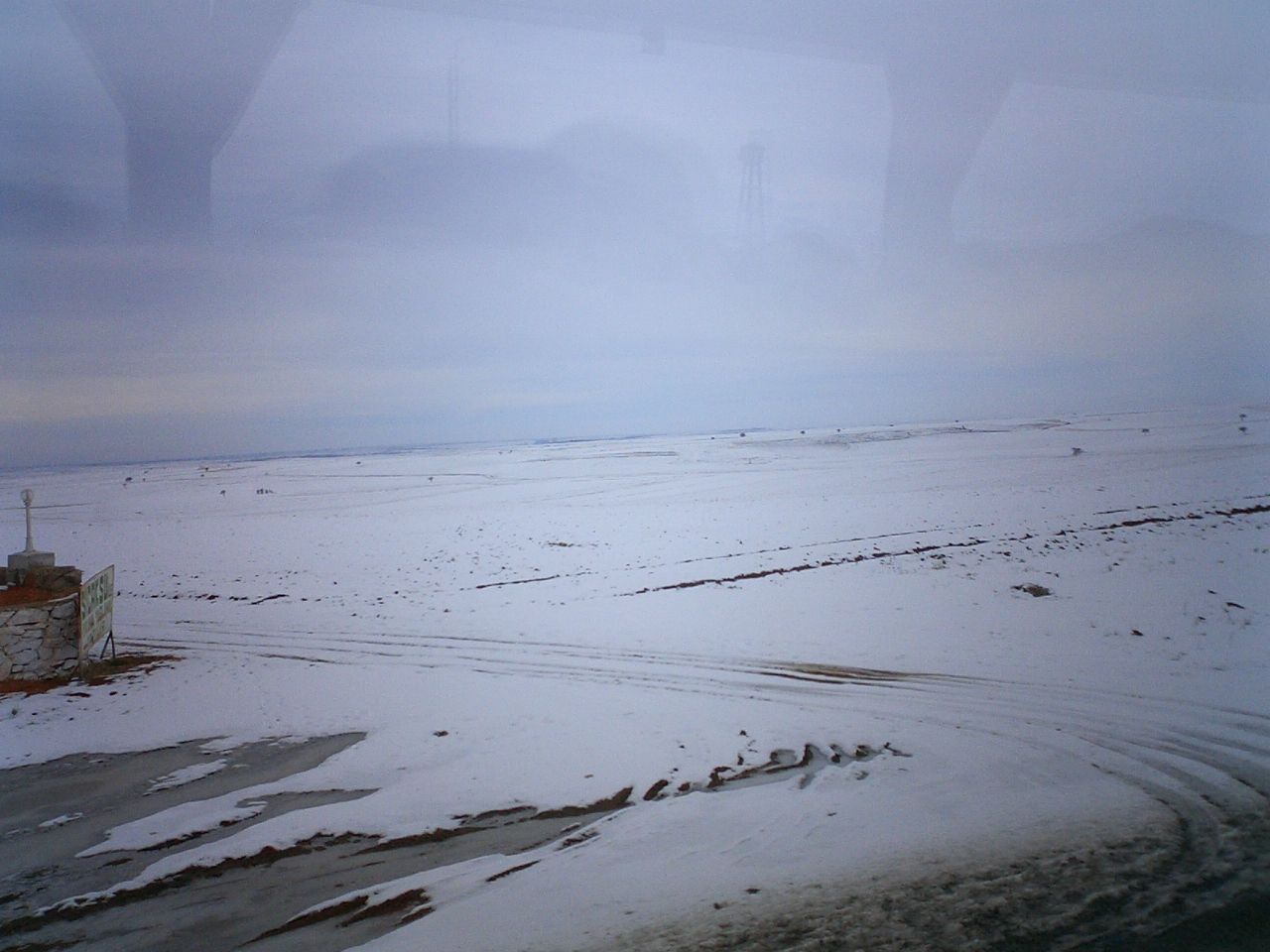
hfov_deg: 50.1
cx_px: 635
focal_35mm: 37
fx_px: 1357
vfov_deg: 38.7
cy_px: 476
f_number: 3.5
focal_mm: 5.6
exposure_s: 1/1000
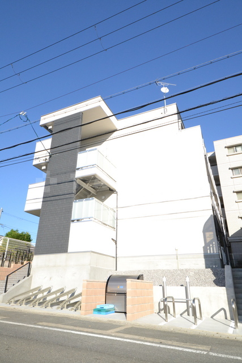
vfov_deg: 73.7
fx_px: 242
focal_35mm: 24
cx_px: 121
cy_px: 182
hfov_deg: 53.2
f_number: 14
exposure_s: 1/640
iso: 1600
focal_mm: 16
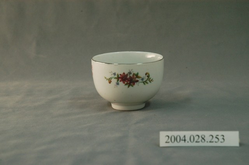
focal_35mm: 105
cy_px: 82
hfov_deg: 19.5
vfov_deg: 13.0
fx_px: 725
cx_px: 124
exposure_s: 1/25
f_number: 8
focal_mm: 70
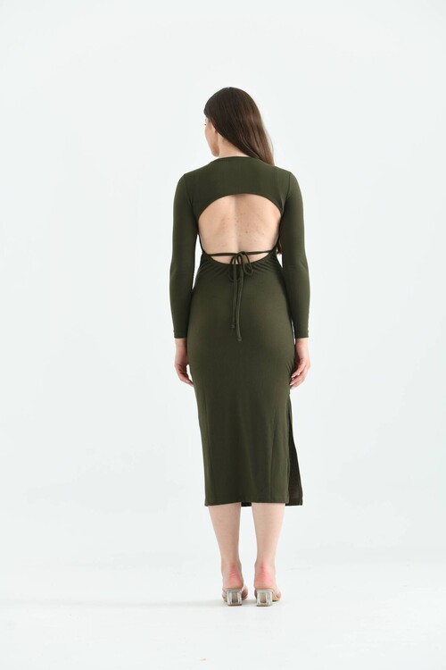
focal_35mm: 78
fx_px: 1449
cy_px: 335
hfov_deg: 17.5
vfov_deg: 26.0
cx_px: 223
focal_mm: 78
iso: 100
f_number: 5.6
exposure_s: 1/125
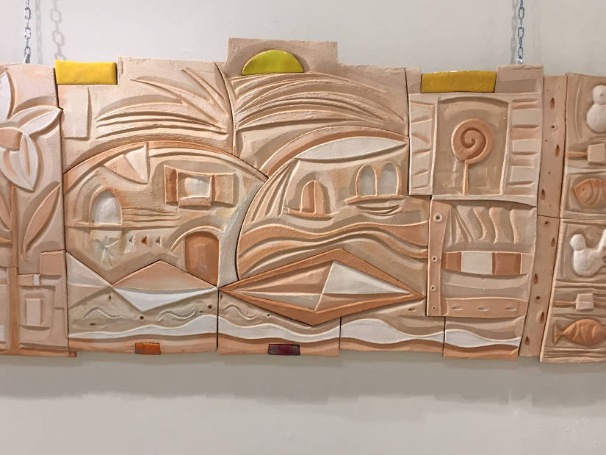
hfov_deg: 51.3
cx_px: 295
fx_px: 630
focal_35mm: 36
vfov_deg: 39.7
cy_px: 233
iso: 40
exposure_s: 1/33
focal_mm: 4.15
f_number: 2.2
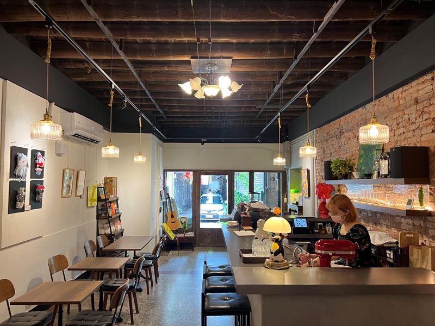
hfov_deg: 67.3
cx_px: 218
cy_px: 163
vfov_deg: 53.1
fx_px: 327
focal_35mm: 26
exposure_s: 1/60
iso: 250
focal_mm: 5.7
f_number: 1.5
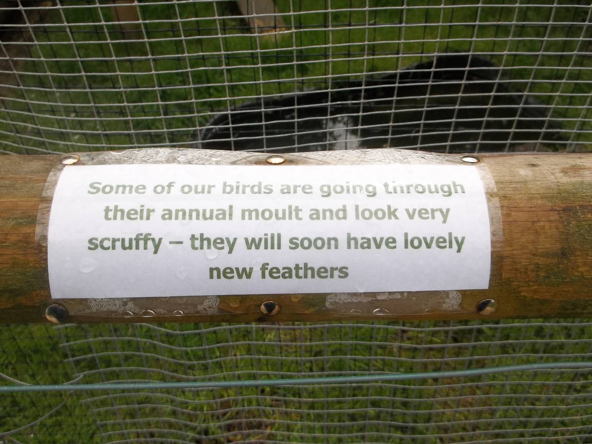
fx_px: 564
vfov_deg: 42.9
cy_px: 222
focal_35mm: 33
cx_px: 296
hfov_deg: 55.4
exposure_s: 1/200
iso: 80
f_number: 8
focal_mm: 5.9
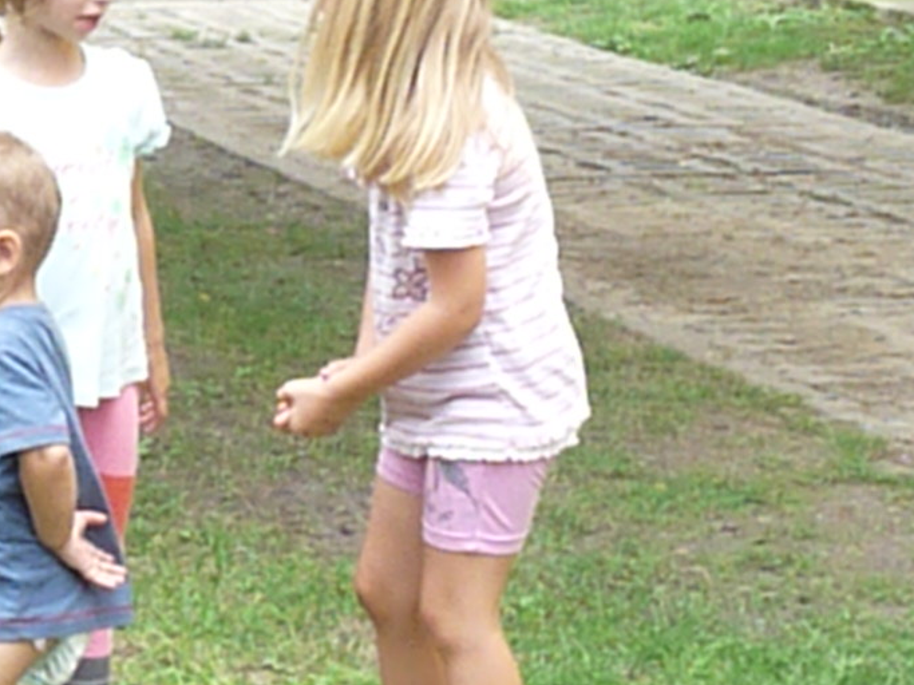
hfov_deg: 13.4
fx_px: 3881
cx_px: 293
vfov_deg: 10.1
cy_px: 186
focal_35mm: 147
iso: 800
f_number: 5.6
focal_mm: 8.7
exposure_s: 1/200
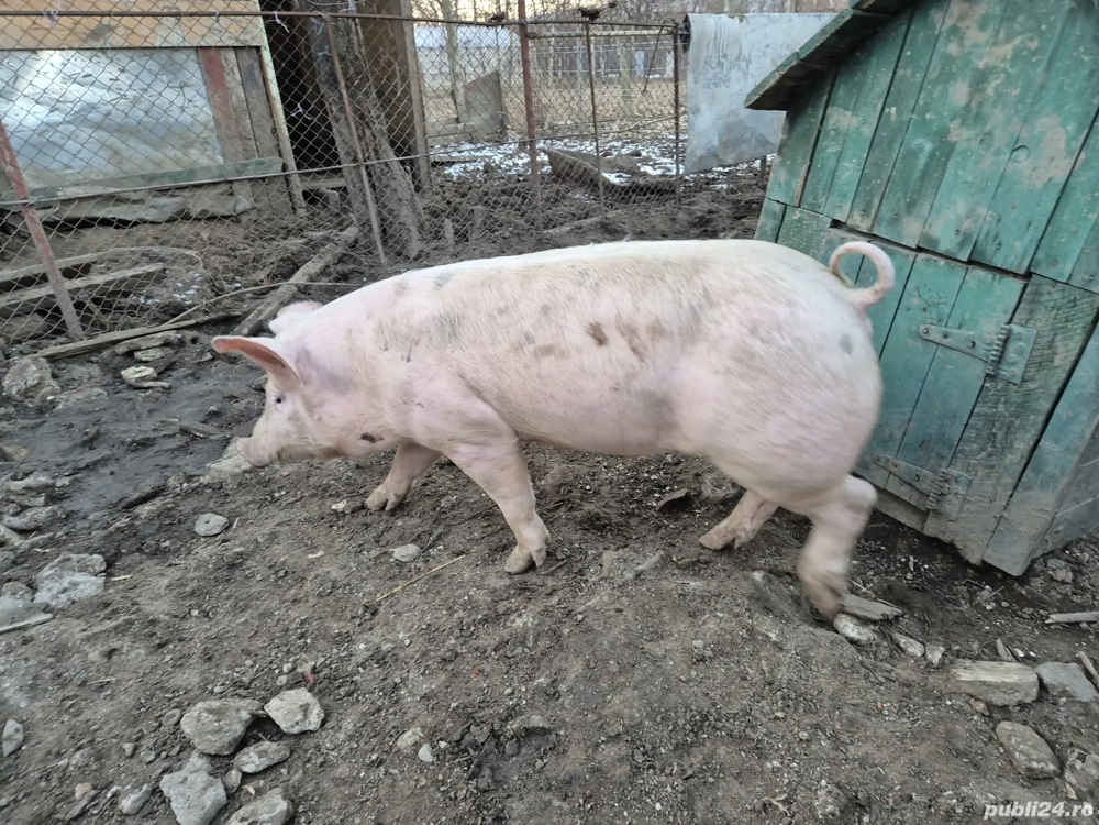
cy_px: 412
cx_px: 550
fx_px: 730
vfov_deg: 58.9
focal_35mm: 23
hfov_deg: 73.9
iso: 320
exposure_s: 1/100
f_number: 1.8
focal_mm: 5.4
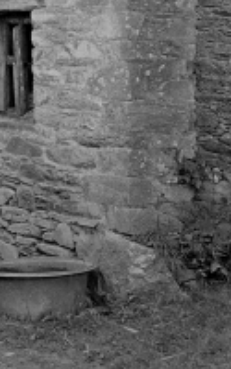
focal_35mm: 235
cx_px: -55
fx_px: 2367
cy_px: -57
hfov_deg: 5.6
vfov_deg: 8.8
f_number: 11
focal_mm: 60
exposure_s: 1/15
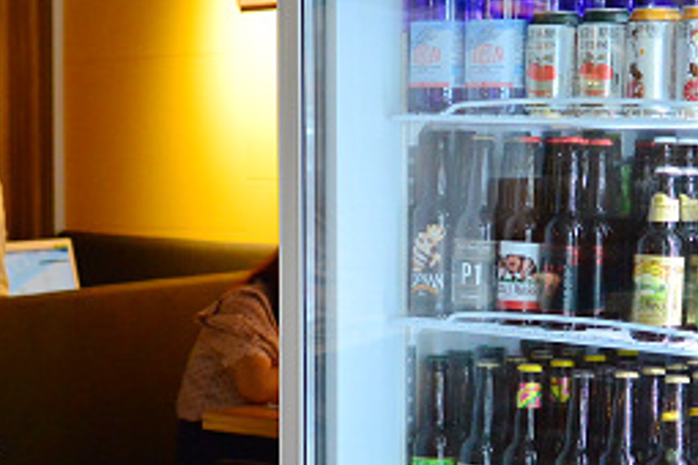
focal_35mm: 96
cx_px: 142
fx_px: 1861
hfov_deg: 21.0
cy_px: 261
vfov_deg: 14.2
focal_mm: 18.5
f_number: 1.8
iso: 400
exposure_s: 1/160
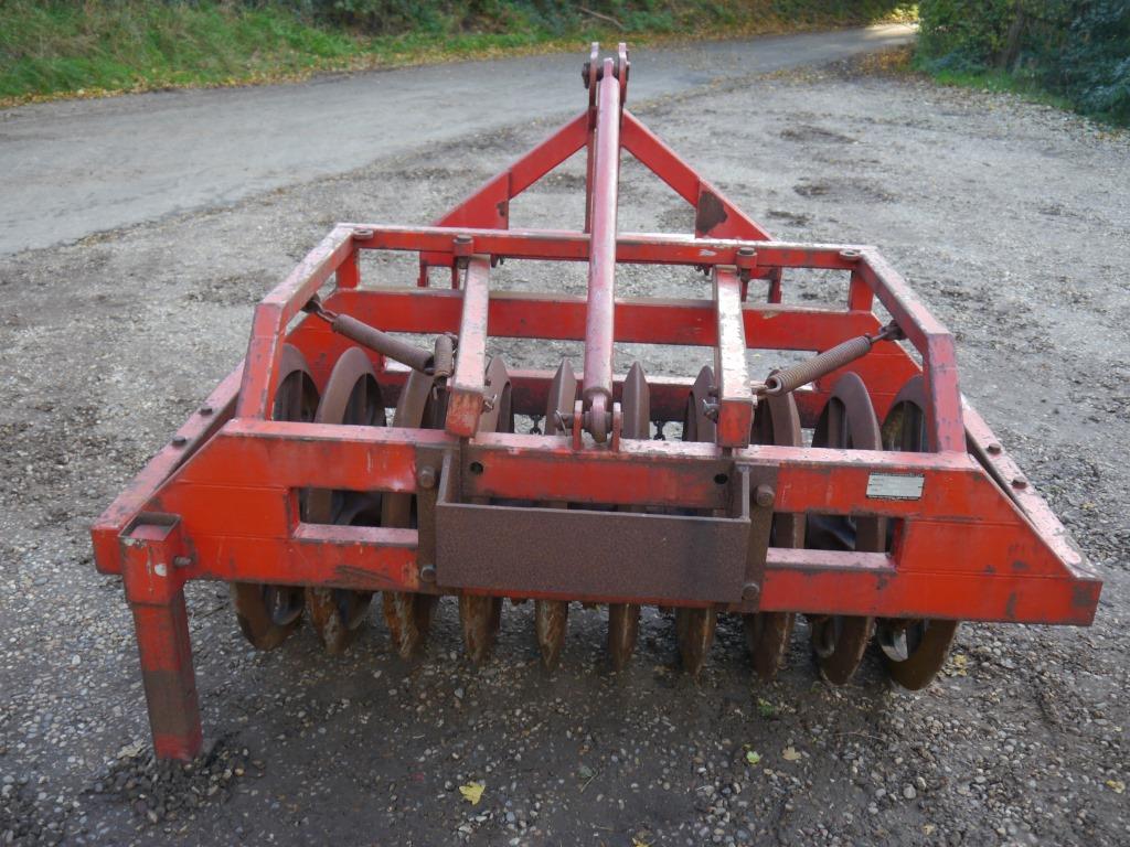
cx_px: 565
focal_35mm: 34
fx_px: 1110
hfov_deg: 54.0
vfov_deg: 41.8
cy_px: 424
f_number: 4
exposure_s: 1/60
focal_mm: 17
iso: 160
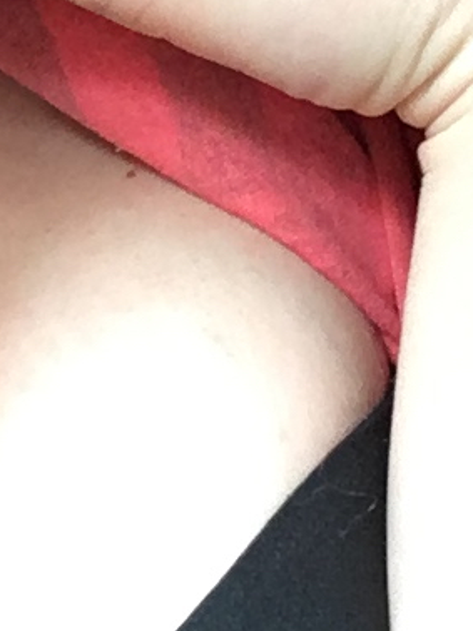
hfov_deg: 13.8
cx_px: -18
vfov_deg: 18.6
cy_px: 165
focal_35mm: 105
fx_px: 1915
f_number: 2.4
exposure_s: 1/30
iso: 320
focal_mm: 2.15
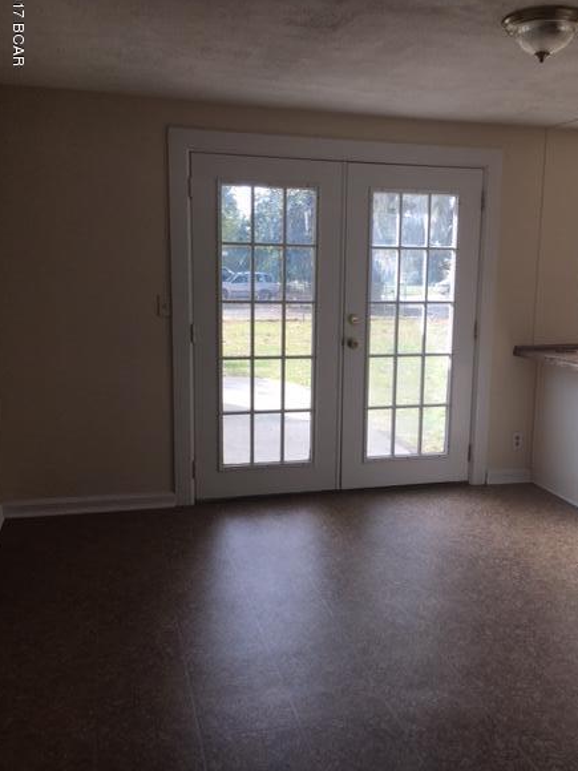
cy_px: 388
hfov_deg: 44.1
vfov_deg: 56.8
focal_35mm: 32
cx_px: 311
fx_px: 712
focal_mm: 4.15
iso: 25
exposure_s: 1/191
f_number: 2.2
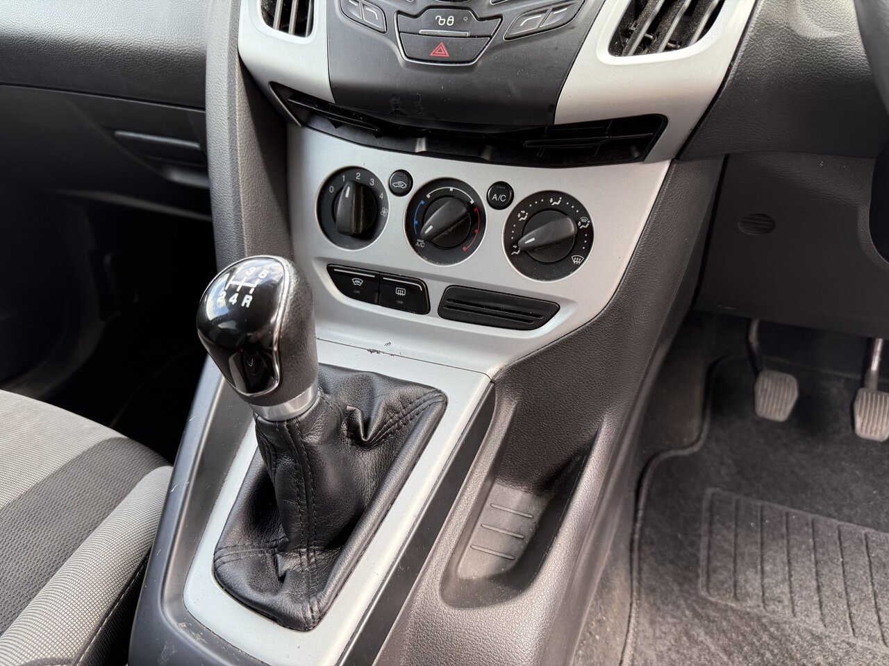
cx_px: 444
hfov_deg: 71.6
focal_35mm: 24
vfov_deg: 56.8
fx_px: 616
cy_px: 333
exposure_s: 1/121
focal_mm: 6.76
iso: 100
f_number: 1.78
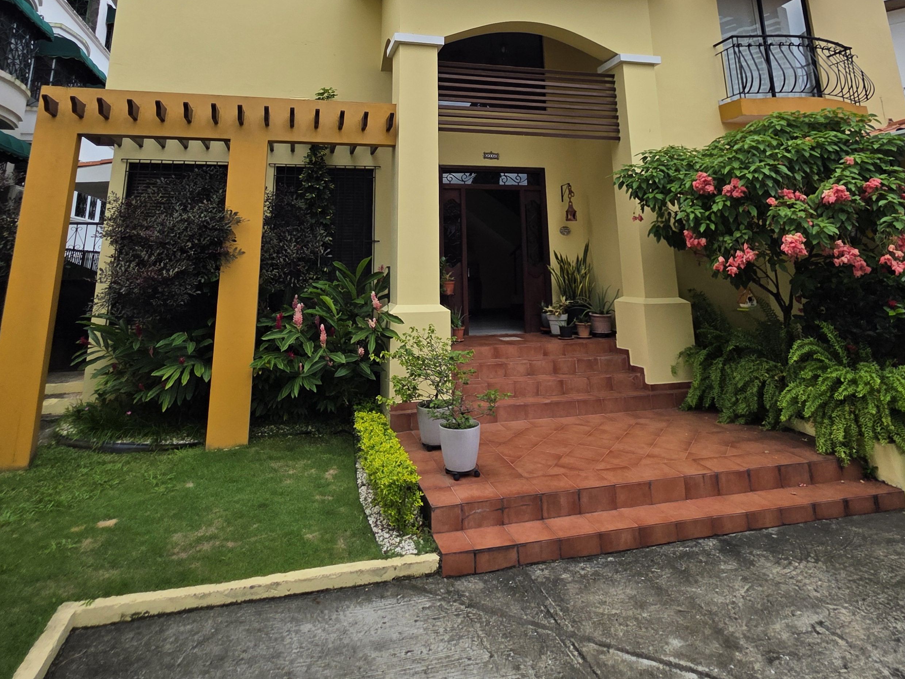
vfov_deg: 58.6
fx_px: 549
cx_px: 450
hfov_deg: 79.0
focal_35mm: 21
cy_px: 137
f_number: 1.9
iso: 40
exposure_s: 1/1824
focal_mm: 2.2
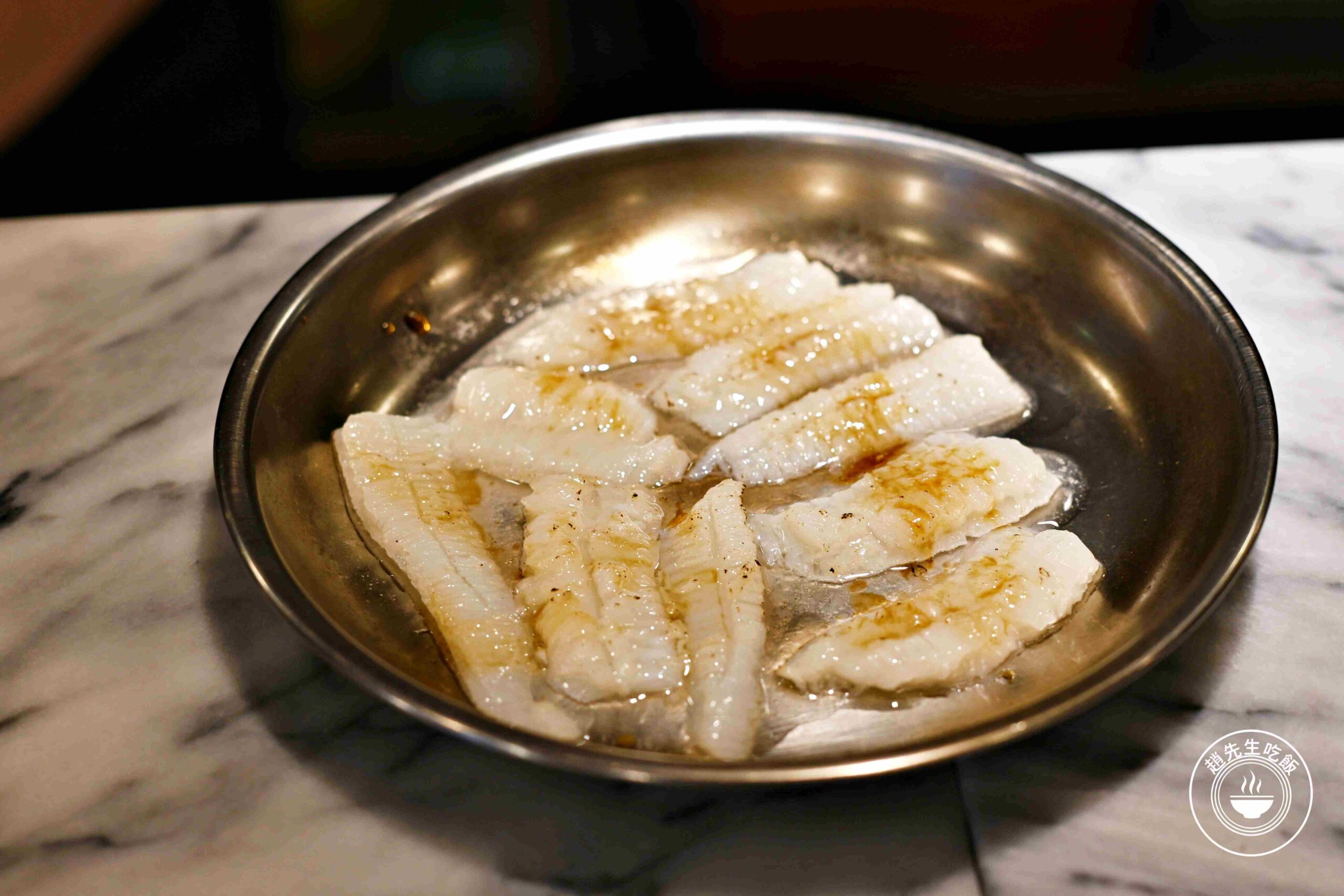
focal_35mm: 75
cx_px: 672
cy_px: 448
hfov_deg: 27.0
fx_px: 2800
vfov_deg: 18.2
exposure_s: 1/160
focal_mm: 50
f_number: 3.2
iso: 100
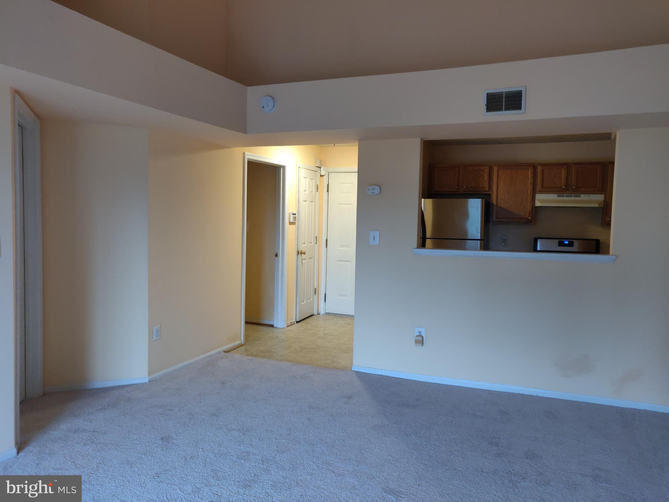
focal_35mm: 25
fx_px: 483
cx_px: 334
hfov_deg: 69.4
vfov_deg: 54.9
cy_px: 251
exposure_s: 1/33
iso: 640
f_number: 1.7
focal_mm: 4.25
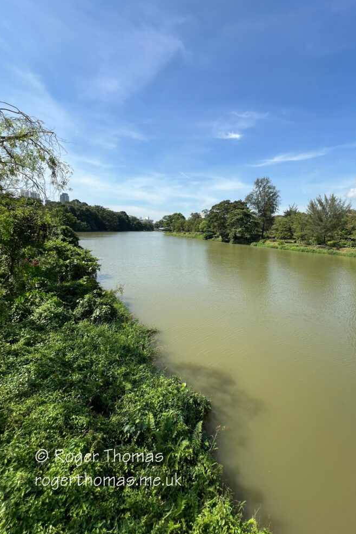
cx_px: 204
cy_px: 258
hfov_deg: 80.7
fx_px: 208
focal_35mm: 14
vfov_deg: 104.2
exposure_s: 1/1508
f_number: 1.8
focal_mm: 1.57
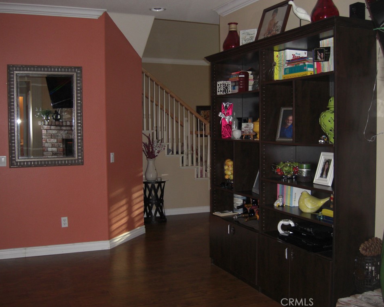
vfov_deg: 37.3
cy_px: 153
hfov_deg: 45.8
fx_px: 455
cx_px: 197
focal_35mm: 40
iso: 200
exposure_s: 1/60
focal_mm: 7.9
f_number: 2.8
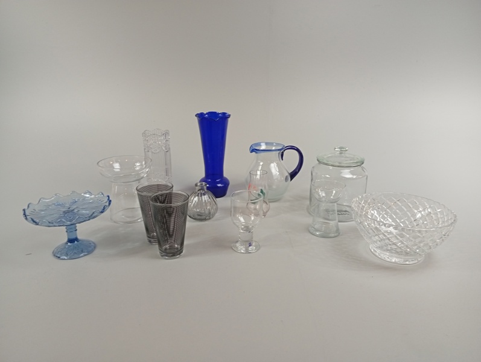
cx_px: 240
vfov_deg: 51.5
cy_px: 181
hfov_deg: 65.3
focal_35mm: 27
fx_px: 376
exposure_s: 1/33.3
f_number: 1.8
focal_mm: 3.98
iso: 303
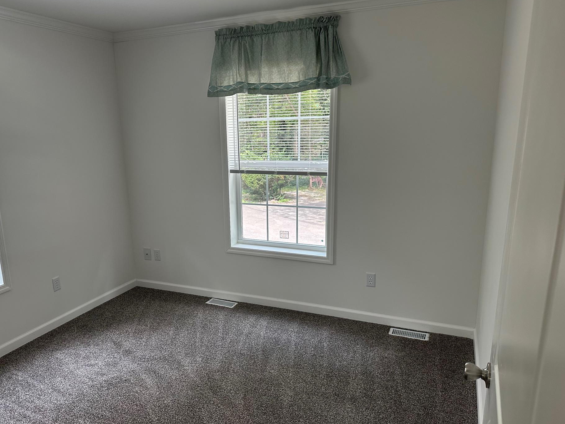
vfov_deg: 51.3
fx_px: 441
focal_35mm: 27
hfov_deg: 65.1
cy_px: 230
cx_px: 248
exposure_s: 1/121
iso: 200
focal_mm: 6.86
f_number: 1.78
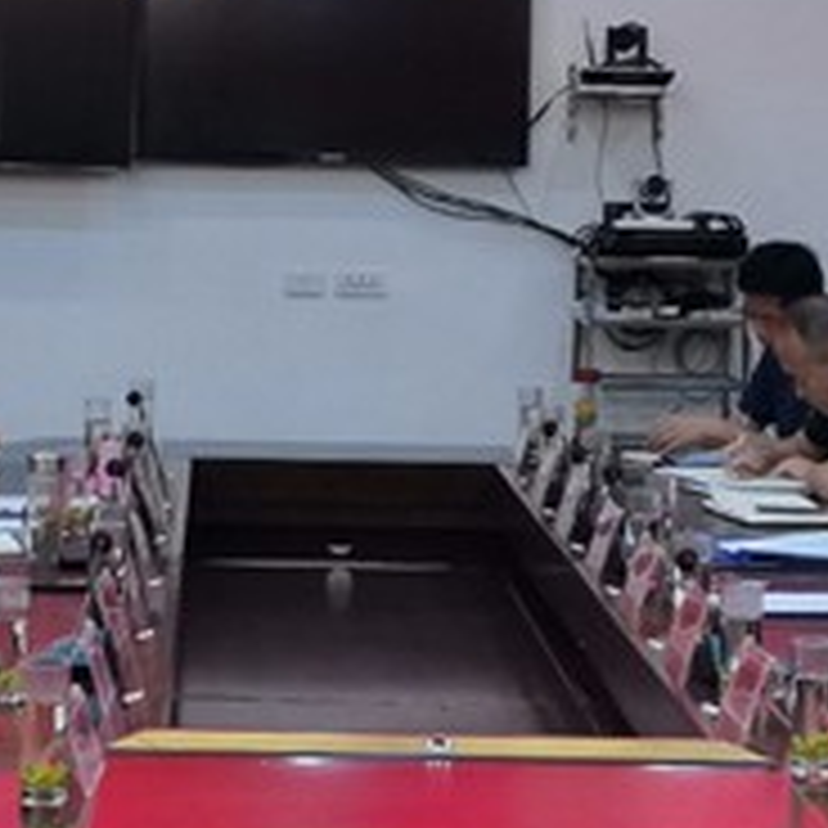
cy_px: 250
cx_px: 252
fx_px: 3464
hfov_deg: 13.6
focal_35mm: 128
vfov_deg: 13.6
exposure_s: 1/60
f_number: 1.8
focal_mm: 4.75
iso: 200
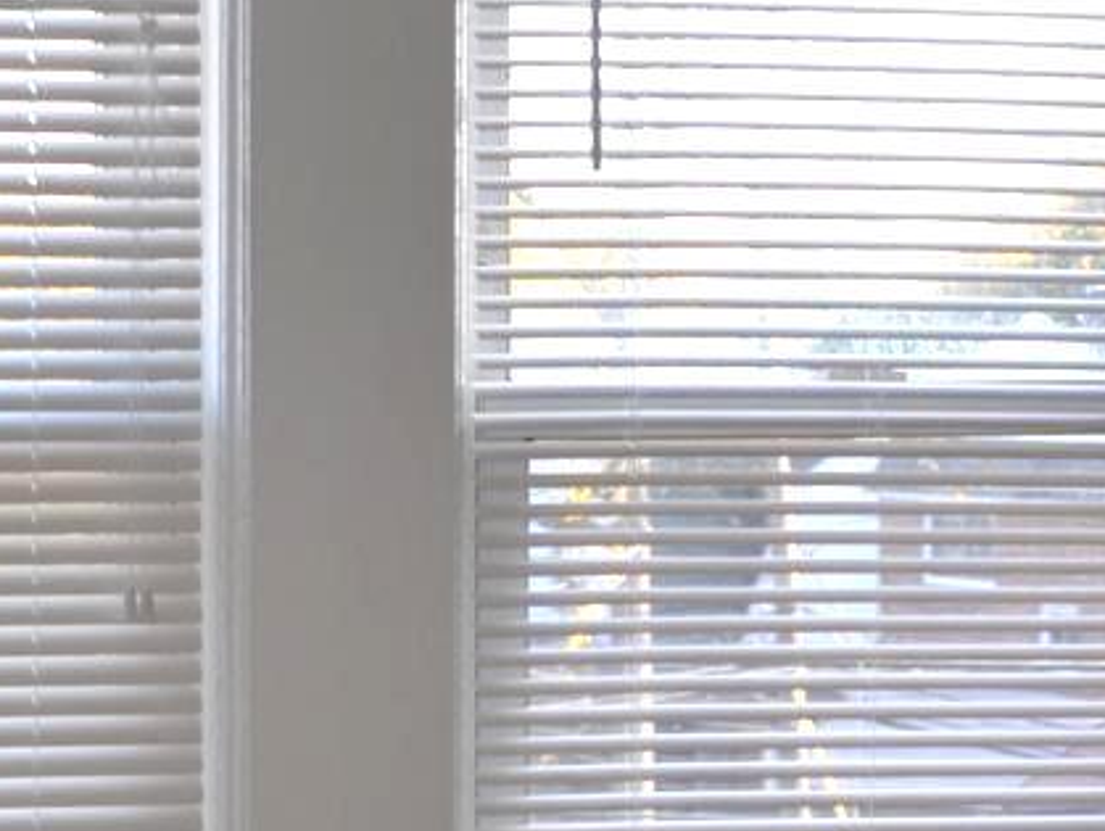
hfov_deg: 11.6
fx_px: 5399
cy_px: 698
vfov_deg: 8.8
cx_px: 179
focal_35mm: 169
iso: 140
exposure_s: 1/125
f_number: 4
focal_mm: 24
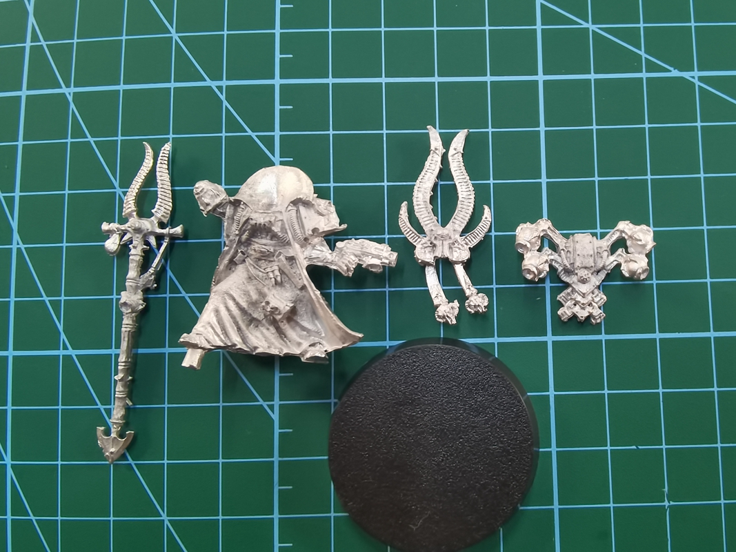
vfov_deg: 53.1
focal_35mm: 26
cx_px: 368
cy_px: 276
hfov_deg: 67.3
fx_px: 553
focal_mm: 2.26
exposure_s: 1/25
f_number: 2.2
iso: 400
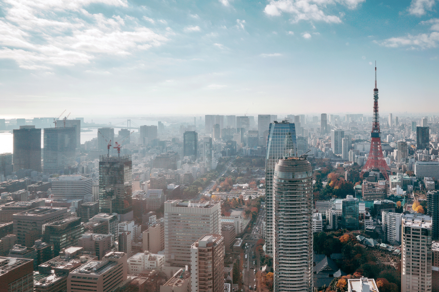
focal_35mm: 26
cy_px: 125
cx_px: 307
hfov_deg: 66.7
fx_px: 317
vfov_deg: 49.4
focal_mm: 16
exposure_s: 1/200
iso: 200
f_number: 13
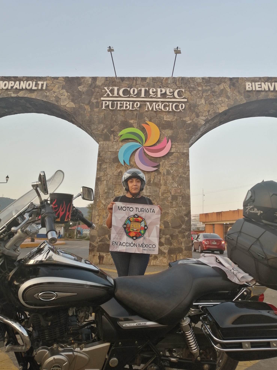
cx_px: 138
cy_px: 185
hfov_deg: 51.3
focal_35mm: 27
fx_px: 288
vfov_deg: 65.3
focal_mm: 3.62
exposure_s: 1/120
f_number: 1.8
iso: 50
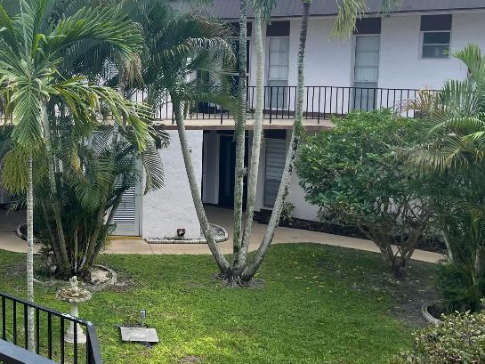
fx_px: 659
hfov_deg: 37.8
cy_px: 126
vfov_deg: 30.7
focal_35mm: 47
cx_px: 50
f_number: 1.6
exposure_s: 1/1140
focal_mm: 5.1
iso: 32
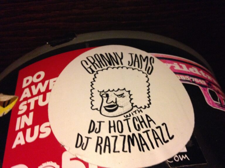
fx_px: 214
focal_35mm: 33
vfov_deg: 42.9
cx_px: 112
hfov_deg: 55.4
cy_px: 84
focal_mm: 4.12
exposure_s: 1/15
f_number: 2.4
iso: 640
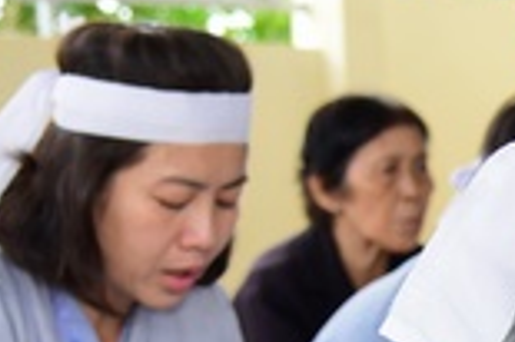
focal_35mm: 147
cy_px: 465
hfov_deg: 13.0
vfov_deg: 9.1
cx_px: 837
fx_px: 2101
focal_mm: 35
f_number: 4
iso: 320
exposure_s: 1/200
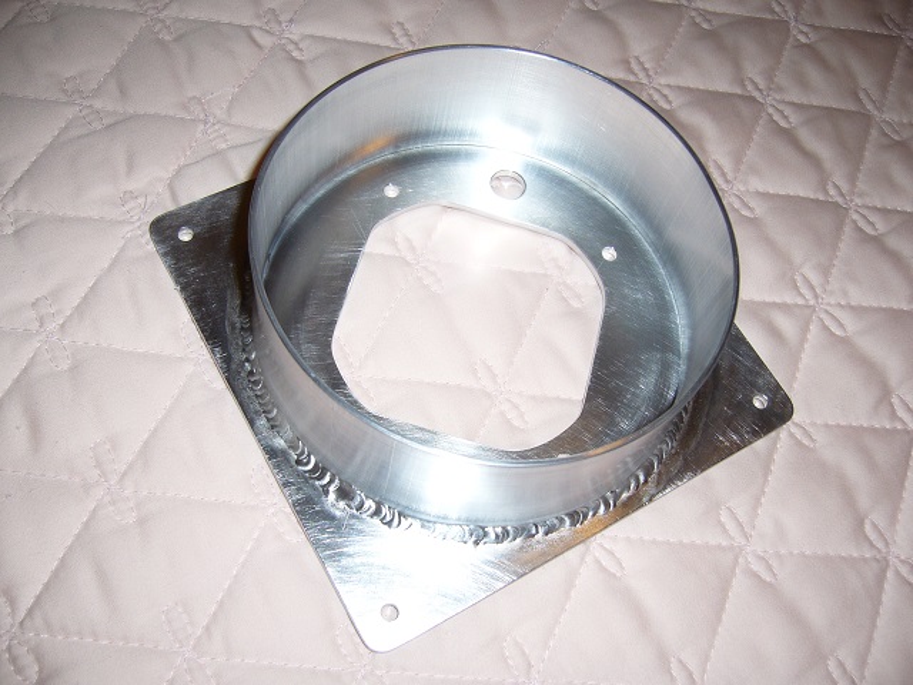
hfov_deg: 52.6
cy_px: 342
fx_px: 923
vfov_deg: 40.7
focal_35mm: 35
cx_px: 456
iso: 80
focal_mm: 5.8
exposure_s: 1/30
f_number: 2.8
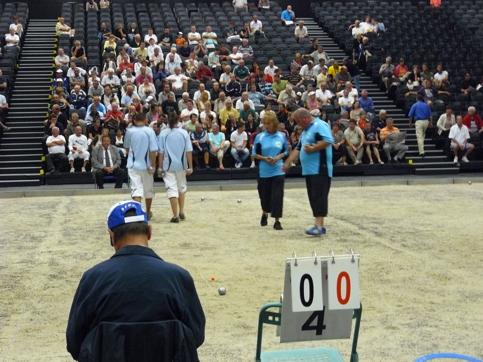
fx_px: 1005
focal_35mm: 72
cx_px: 242
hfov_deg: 27.0
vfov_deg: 20.4
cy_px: 181
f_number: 3.2
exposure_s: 1/10
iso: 400
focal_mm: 12
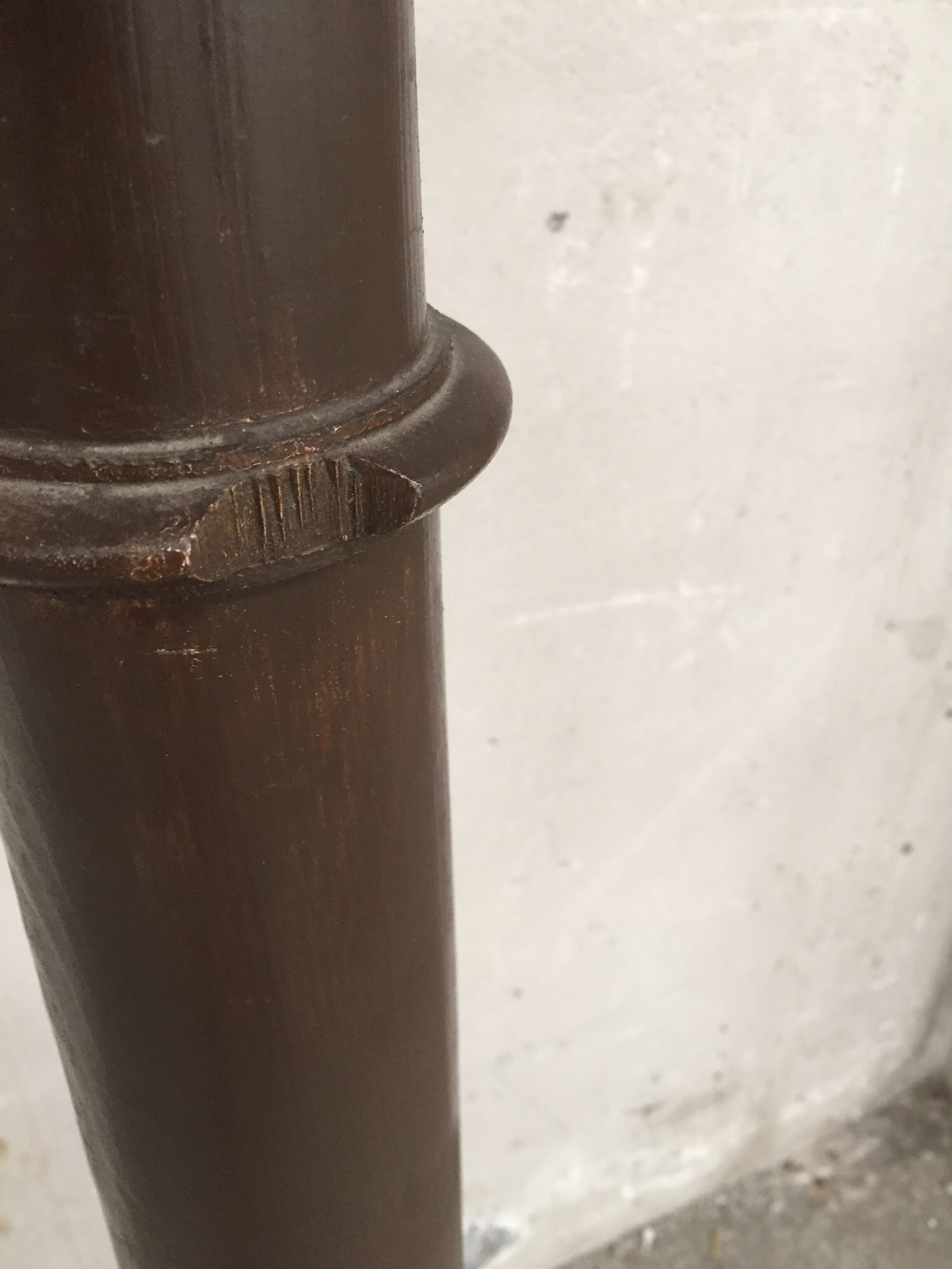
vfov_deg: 61.7
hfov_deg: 48.2
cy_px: 634
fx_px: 1063
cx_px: 476
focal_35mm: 29
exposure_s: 1/33
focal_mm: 4.15
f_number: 2.2
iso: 160
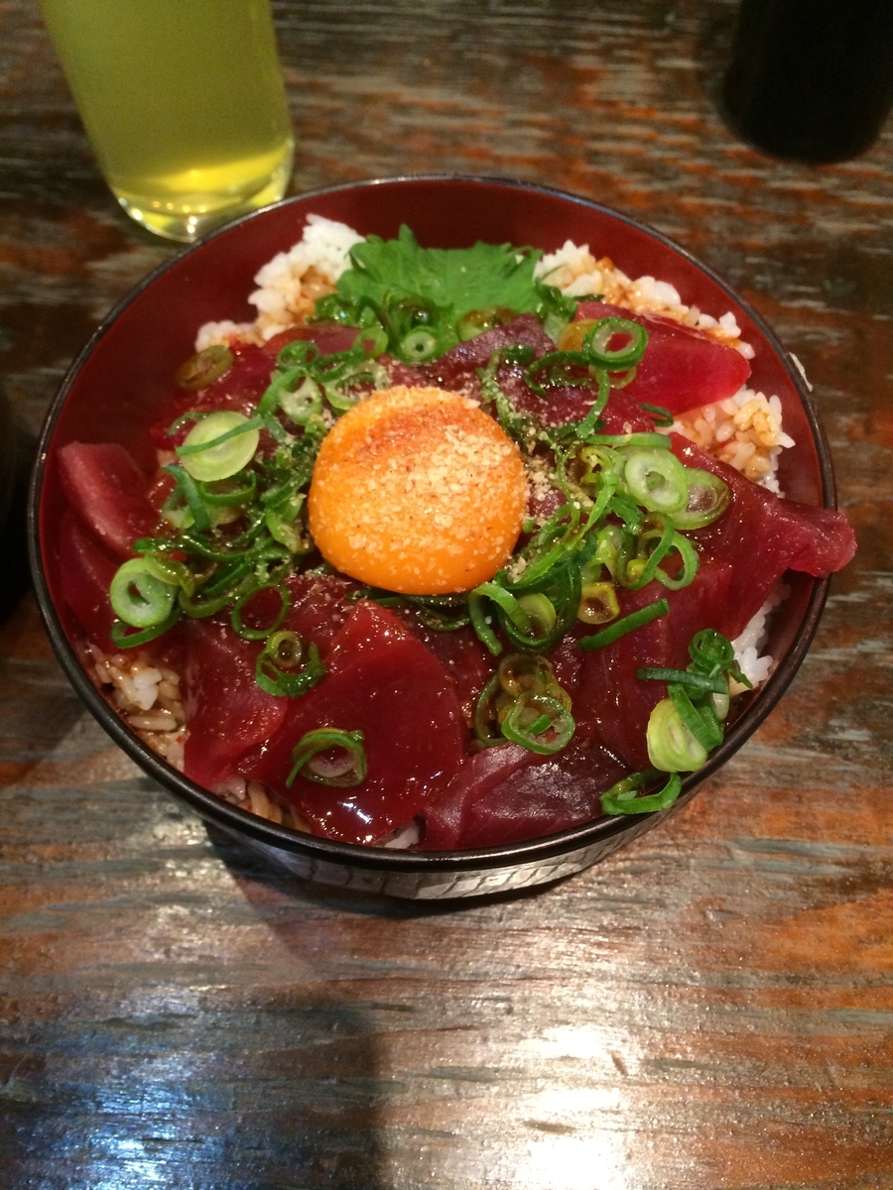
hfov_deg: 48.2
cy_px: 595
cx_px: 446
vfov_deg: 61.7
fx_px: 997
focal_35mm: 29
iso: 250
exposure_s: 1/30
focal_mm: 4.15
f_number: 2.2
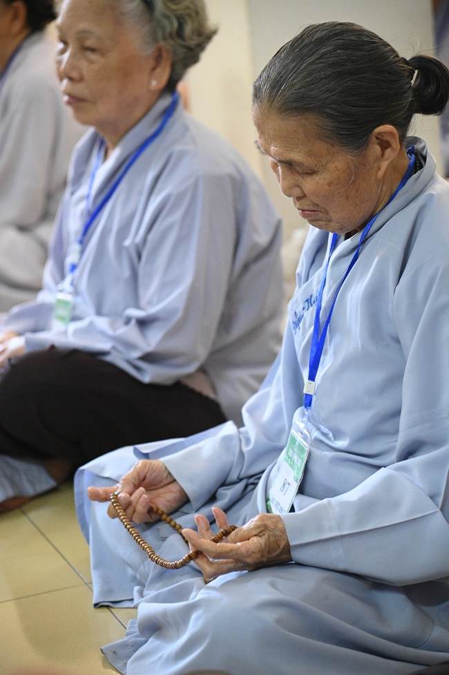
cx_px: 224
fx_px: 2248
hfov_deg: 11.4
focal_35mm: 120
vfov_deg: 17.1
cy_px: 338
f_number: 4
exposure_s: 1/250
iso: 10000
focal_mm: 120
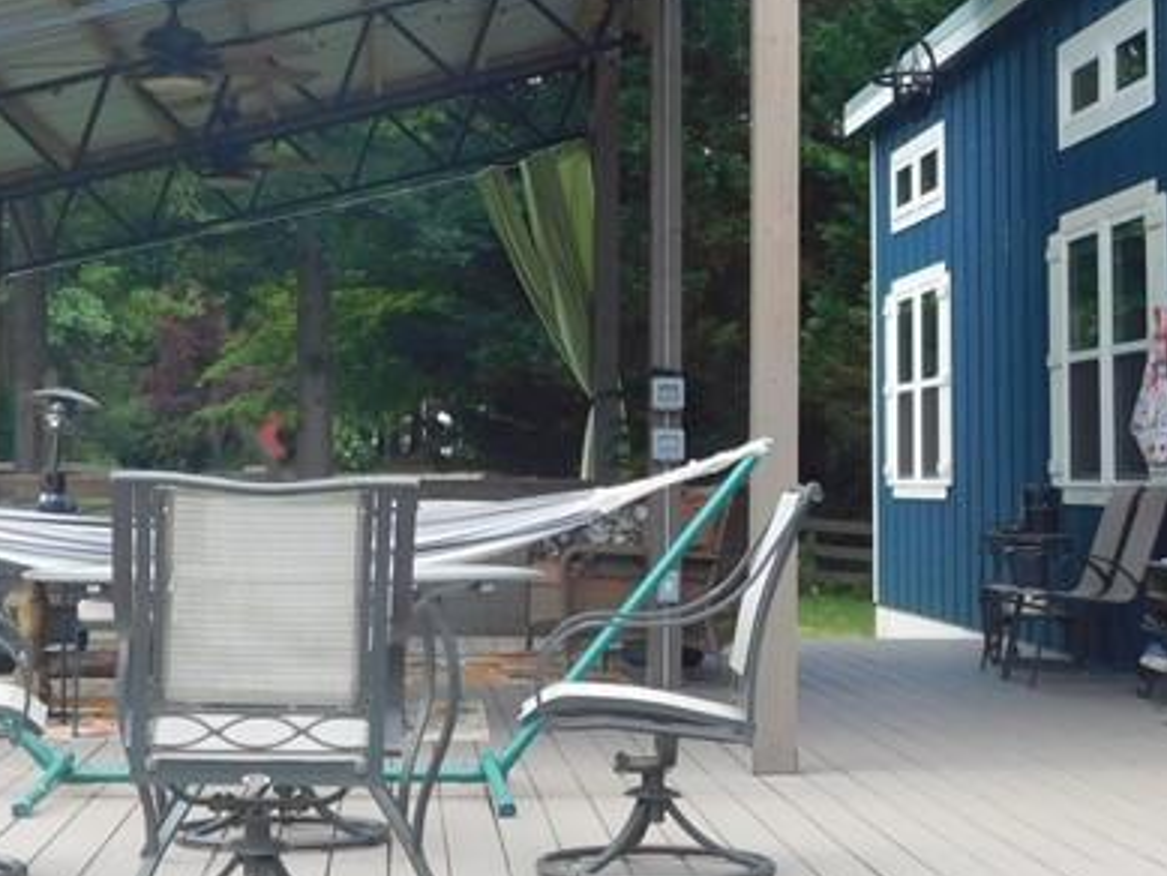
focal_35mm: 79
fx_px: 2664
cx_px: 513
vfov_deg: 18.6
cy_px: 219
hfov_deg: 24.7
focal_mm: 5.3
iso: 125
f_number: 3.2
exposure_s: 1/200
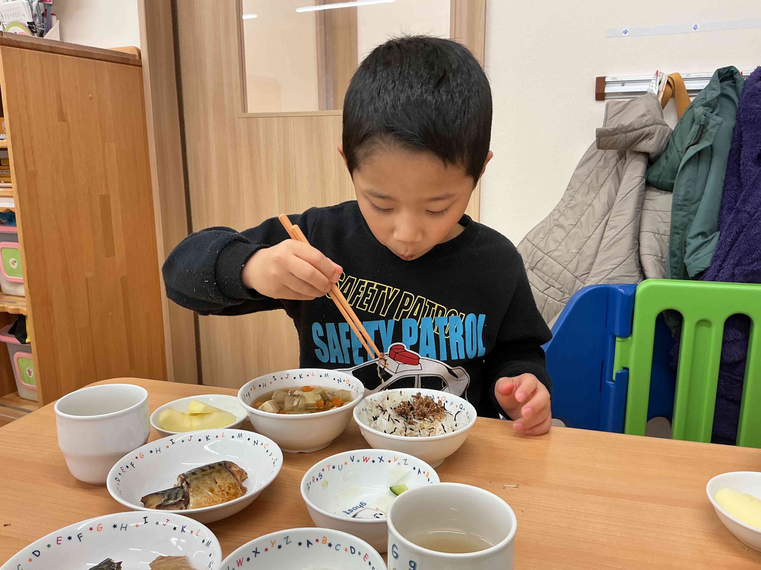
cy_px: 285
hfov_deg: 61.7
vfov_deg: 48.2
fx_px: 638
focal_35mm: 29
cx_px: 380
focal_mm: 3
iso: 64
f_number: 1.8
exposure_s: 1/100
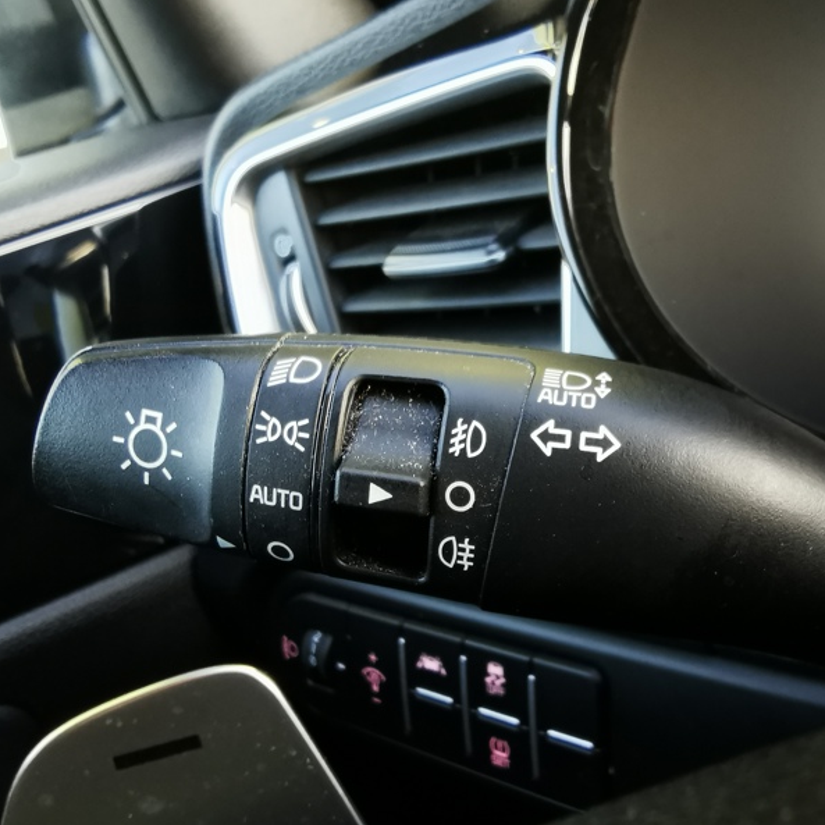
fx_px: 836
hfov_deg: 52.5
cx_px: 410
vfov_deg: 52.5
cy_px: 416
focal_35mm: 31
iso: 320
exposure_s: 1/25
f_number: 2.2
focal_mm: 2.26
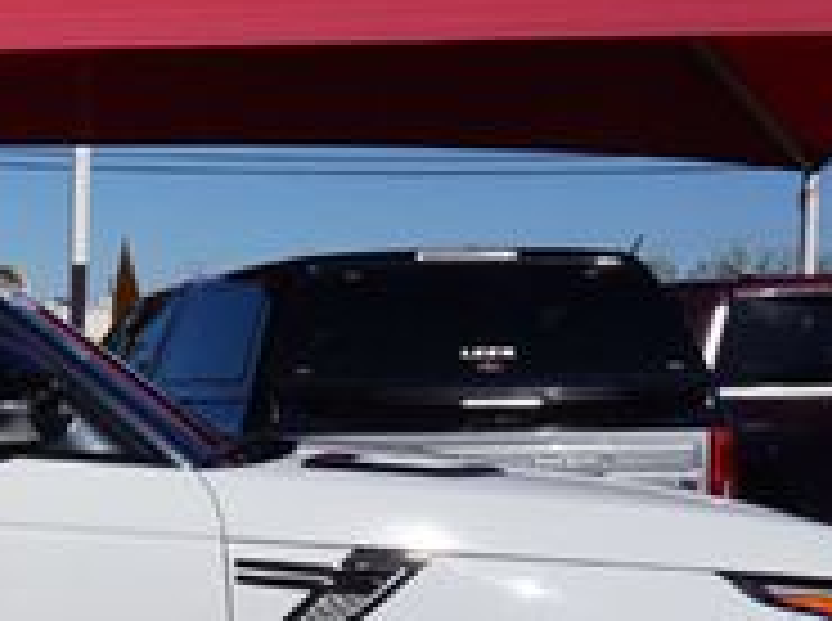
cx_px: -333
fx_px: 1919
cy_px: 540
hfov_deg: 21.4
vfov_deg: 18.1
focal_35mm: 80
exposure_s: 1/250
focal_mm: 16
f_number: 14
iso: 100
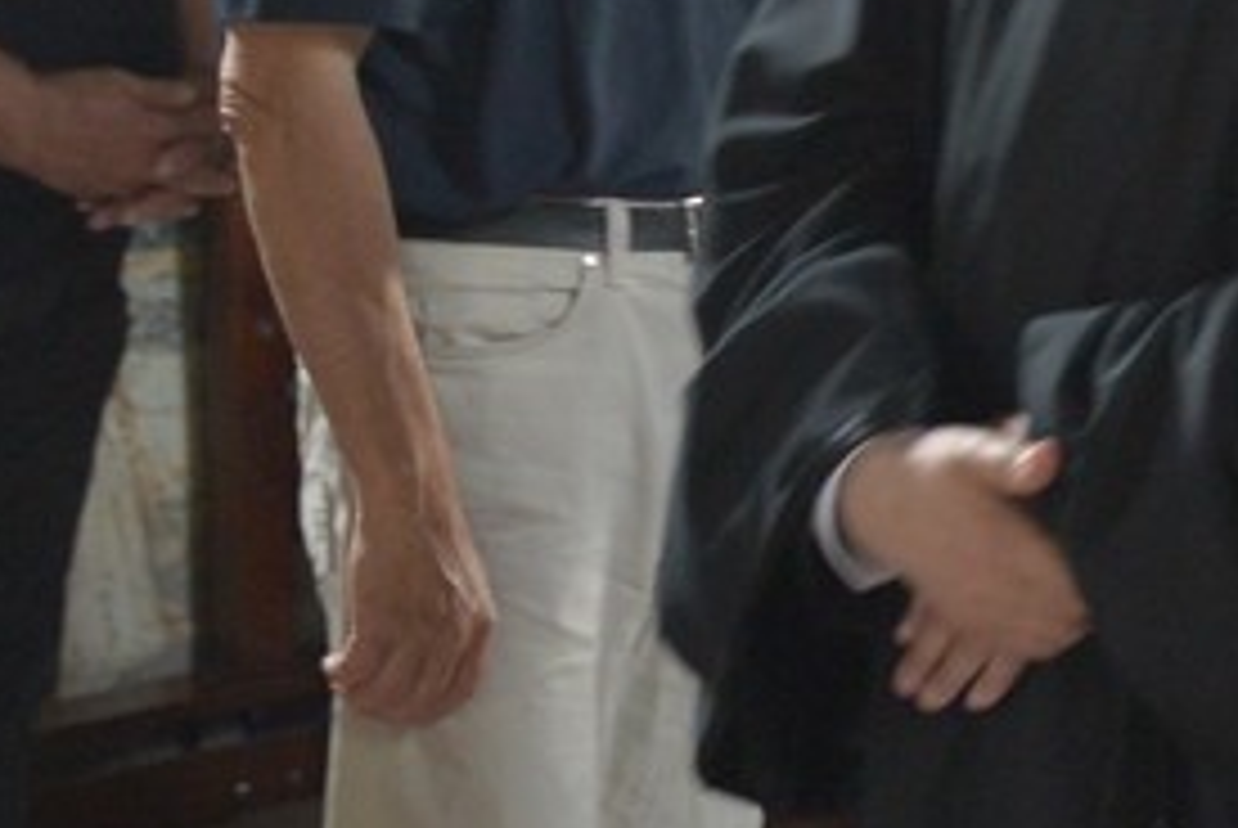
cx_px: 2260
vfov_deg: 8.2
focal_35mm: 167
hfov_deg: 11.4
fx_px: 5749
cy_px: 400
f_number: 2.8
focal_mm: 24
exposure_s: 1/50
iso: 1600
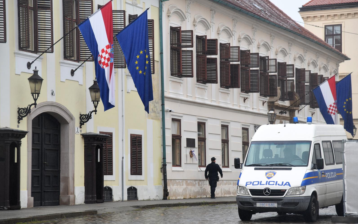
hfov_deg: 17.0
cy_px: 110
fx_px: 1200
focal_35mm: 123
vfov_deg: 10.6
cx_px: 180
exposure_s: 1/250
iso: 500
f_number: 5.6
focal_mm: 120
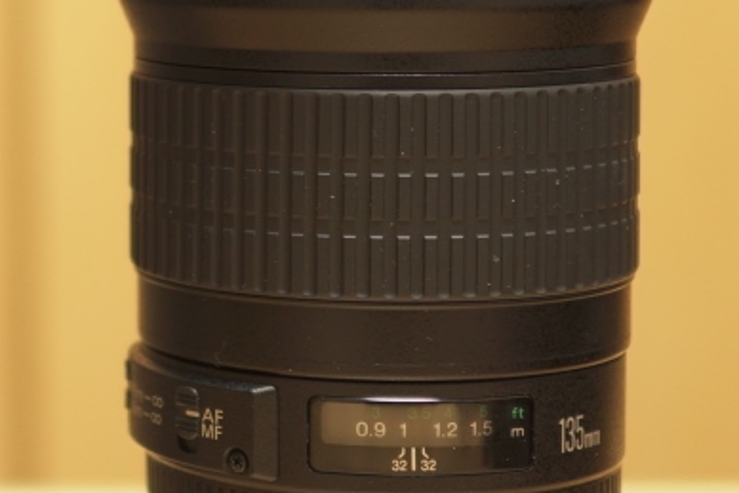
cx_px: -135
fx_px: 2854
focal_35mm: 139
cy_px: 19
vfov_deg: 9.8
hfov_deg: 14.3
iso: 200
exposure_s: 1/30
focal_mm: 24
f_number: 1.8
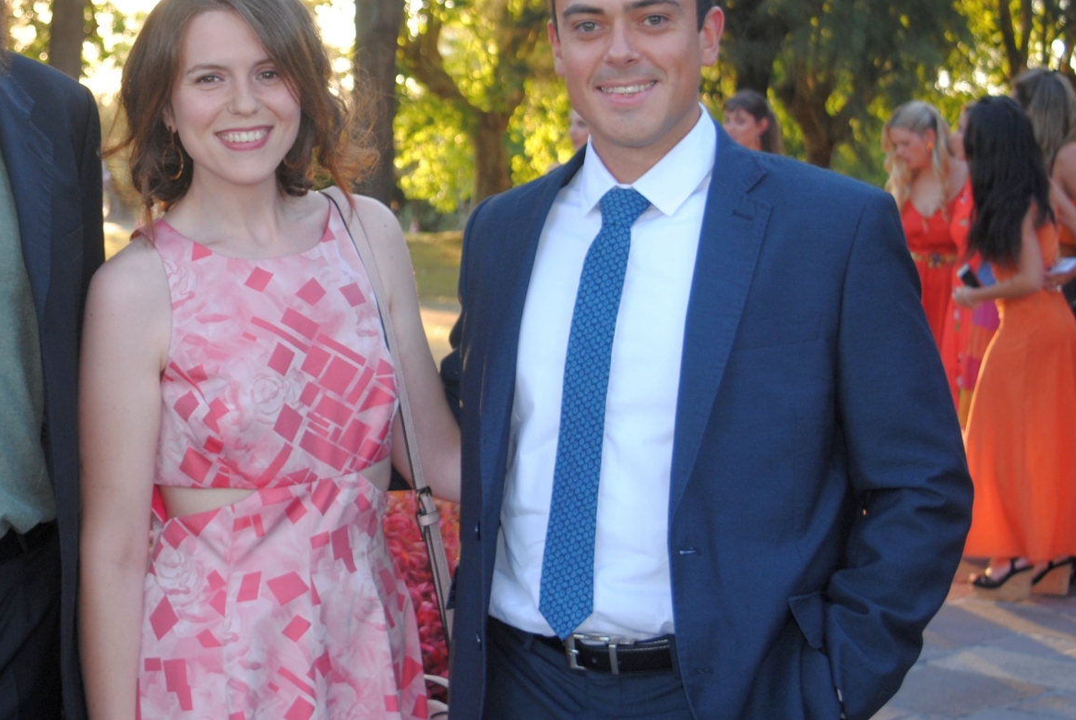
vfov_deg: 16.3
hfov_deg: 23.8
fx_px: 2513
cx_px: 195
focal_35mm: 84
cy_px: 253
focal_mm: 34
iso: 200
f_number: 4.5
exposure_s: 1/60
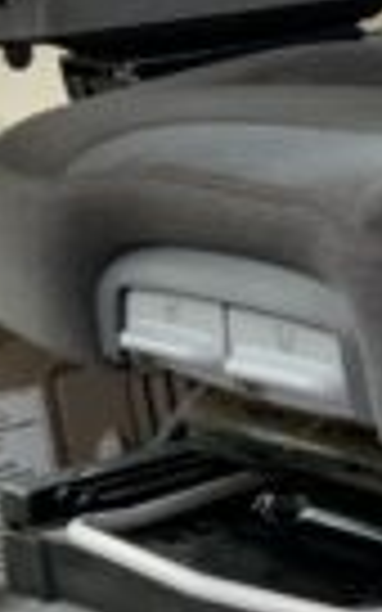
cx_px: 930
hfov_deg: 8.3
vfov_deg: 14.4
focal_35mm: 145
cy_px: 184
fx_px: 2415
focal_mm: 3
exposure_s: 1/122
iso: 32
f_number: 1.8
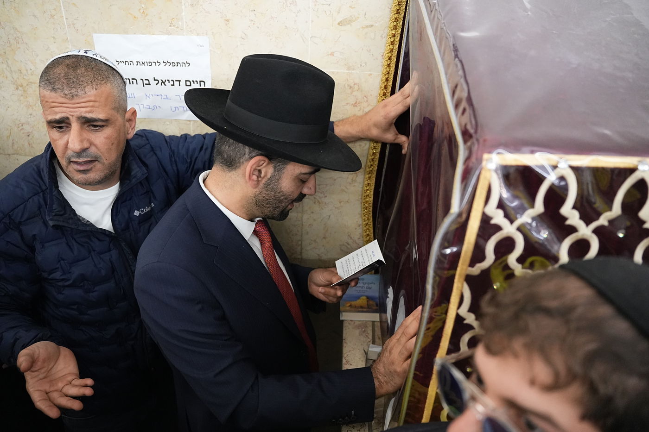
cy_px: 216
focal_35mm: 24
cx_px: 324
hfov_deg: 73.8
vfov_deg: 53.1
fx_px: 433
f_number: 2.8
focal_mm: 24
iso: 6400
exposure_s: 1/320
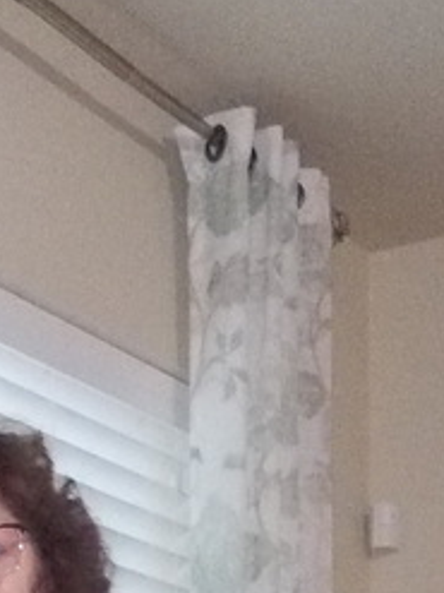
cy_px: 939
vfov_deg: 14.3
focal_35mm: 127
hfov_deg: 11.7
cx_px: 190
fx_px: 2174
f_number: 3.3
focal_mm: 4.1
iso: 800
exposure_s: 1/30
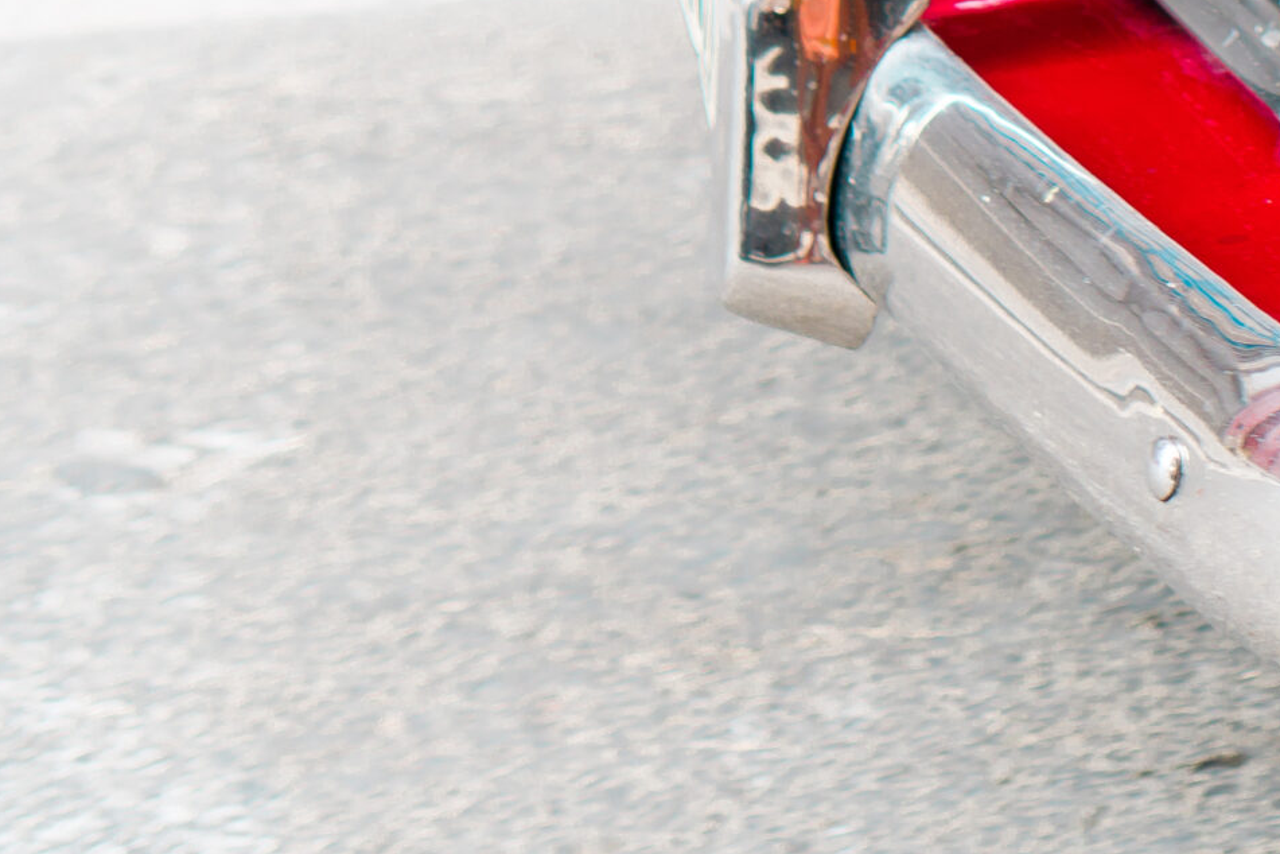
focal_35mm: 141
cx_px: 1394
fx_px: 5025
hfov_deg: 14.2
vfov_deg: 9.5
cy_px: -236
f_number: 2.8
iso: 100
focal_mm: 35
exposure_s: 1/160
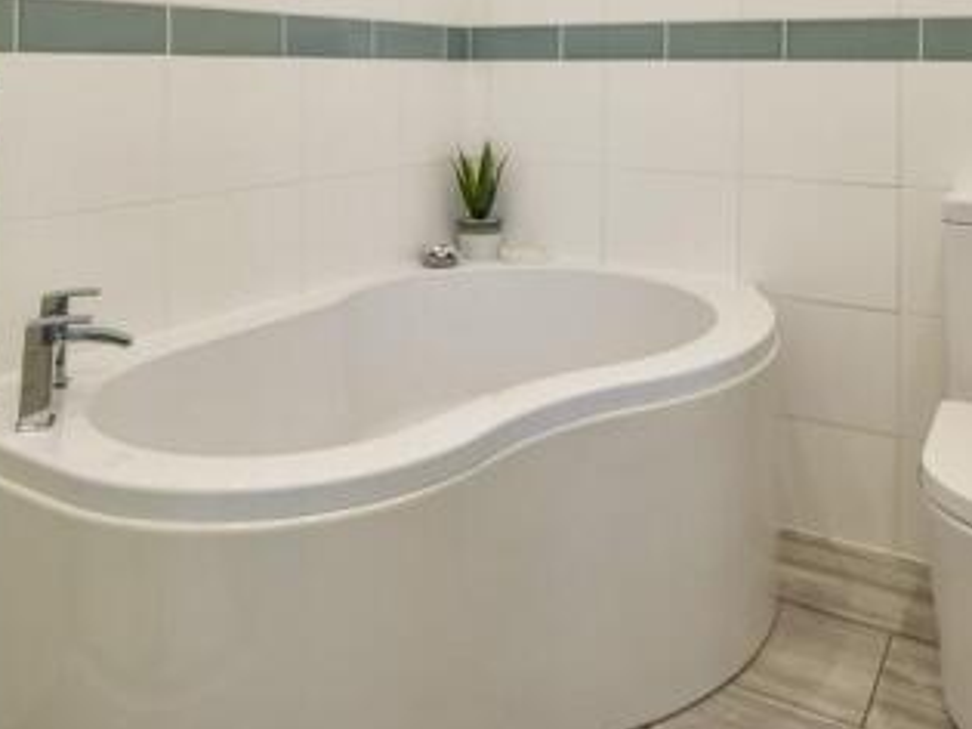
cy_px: 76
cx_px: 520
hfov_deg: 59.9
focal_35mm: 30
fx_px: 842
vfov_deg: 42.9
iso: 640
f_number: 8
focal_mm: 10
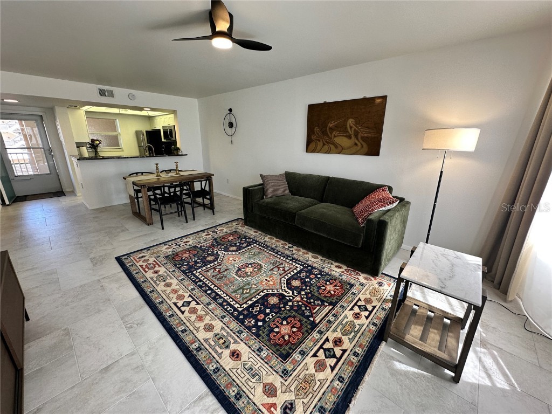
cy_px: 207
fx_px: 223
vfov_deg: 85.7
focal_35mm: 14
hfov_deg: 102.1
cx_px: 276
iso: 160
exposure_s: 1/120
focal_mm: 2.22
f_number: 2.2
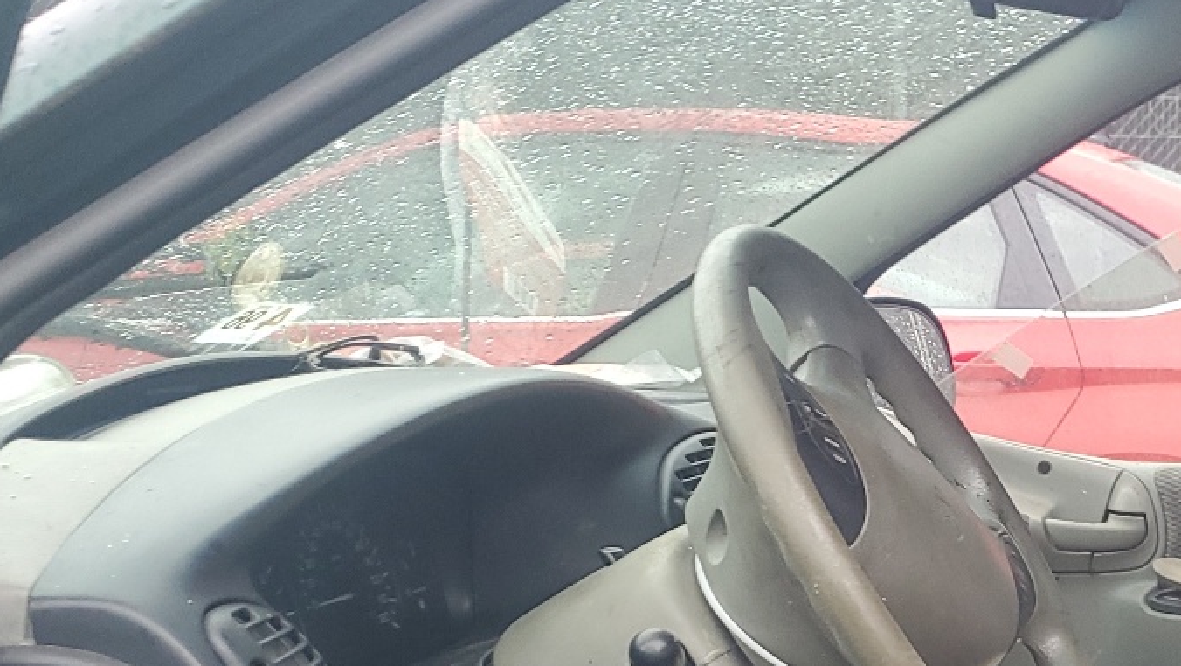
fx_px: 2099
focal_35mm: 67
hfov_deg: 29.2
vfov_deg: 16.8
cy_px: 916
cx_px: 1198
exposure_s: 1/120
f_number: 1.5
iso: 65
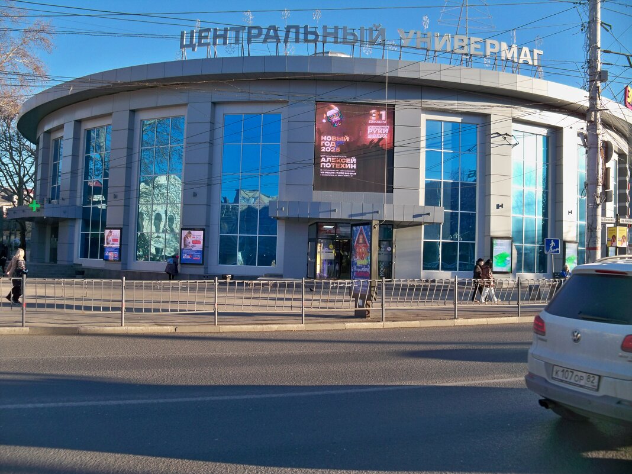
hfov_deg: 52.6
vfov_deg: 40.7
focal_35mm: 35
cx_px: 316
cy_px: 237
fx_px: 639
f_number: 3.5
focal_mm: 6.2
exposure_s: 1/200
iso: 64
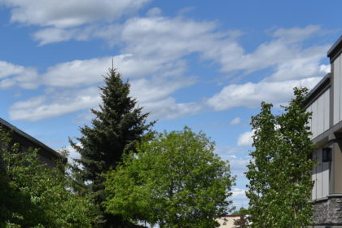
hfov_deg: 23.4
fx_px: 779
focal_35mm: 82
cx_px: -25
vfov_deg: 16.3
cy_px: 238
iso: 200
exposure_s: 1/500
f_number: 11
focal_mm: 34
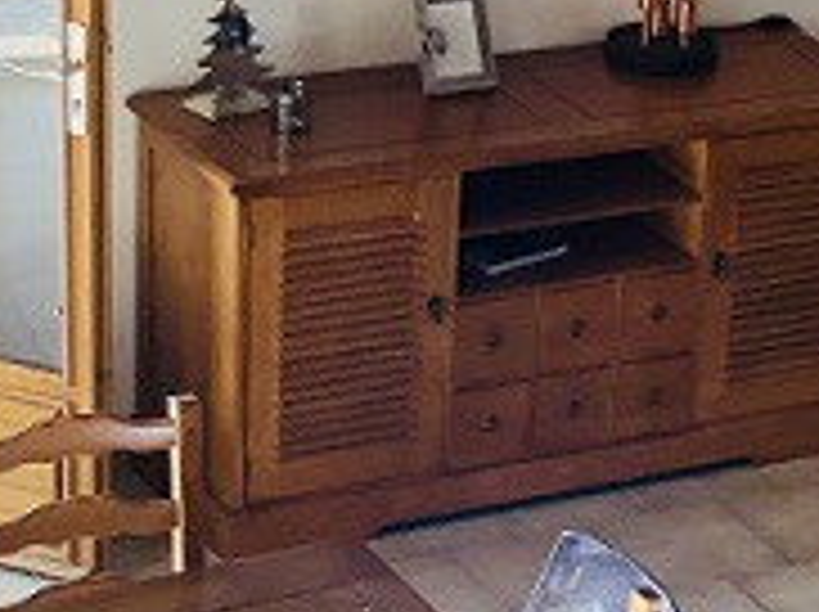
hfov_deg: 12.2
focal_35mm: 157
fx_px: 3710
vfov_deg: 9.4
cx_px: 1098
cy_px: 578
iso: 64
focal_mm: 4
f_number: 1.8
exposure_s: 1/120
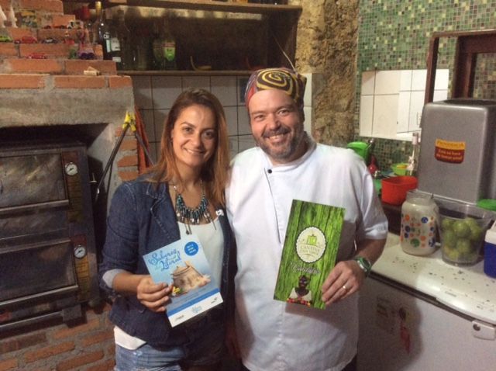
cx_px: 248
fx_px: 458
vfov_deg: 44.1
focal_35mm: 32
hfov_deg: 56.9
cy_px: 186
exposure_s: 1/24
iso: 250
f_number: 2.4
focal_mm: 3.3
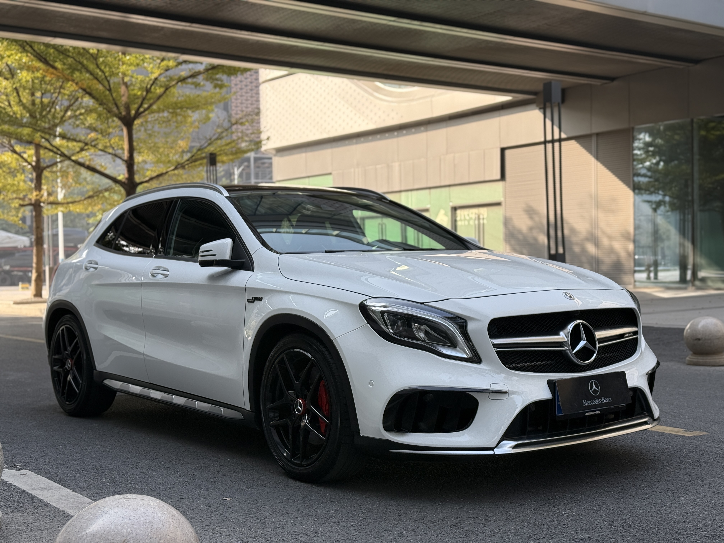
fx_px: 1004
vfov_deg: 30.3
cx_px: 362
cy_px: 272
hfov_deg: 39.7
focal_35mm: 48
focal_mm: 6.76
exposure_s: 1/733
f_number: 1.78
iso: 80
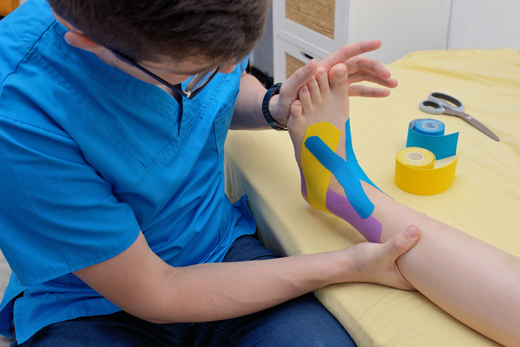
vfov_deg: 37.9
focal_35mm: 35
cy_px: 174
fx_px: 506
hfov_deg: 54.4
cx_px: 260
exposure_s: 1/160
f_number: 7.1
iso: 200
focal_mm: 35
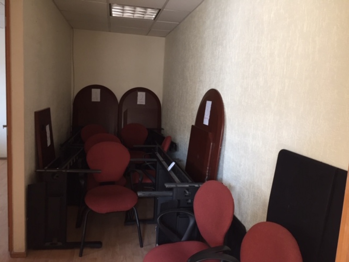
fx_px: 292
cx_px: 174
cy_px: 131
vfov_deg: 48.2
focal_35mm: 29
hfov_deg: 61.6
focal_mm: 4.15
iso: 100
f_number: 2.2
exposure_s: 1/30
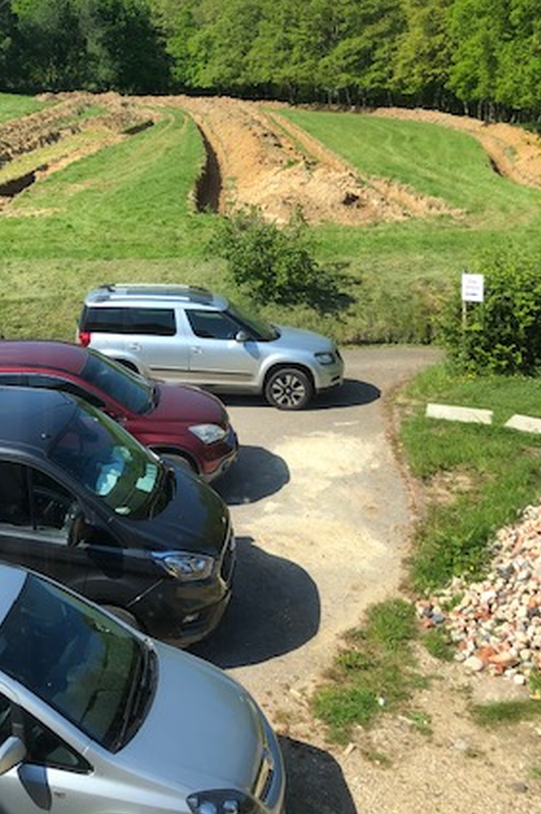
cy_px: 253
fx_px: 993
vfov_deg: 43.7
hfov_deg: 29.6
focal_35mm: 44
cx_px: 92
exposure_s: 1/813
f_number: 1.8
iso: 20
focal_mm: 3.99
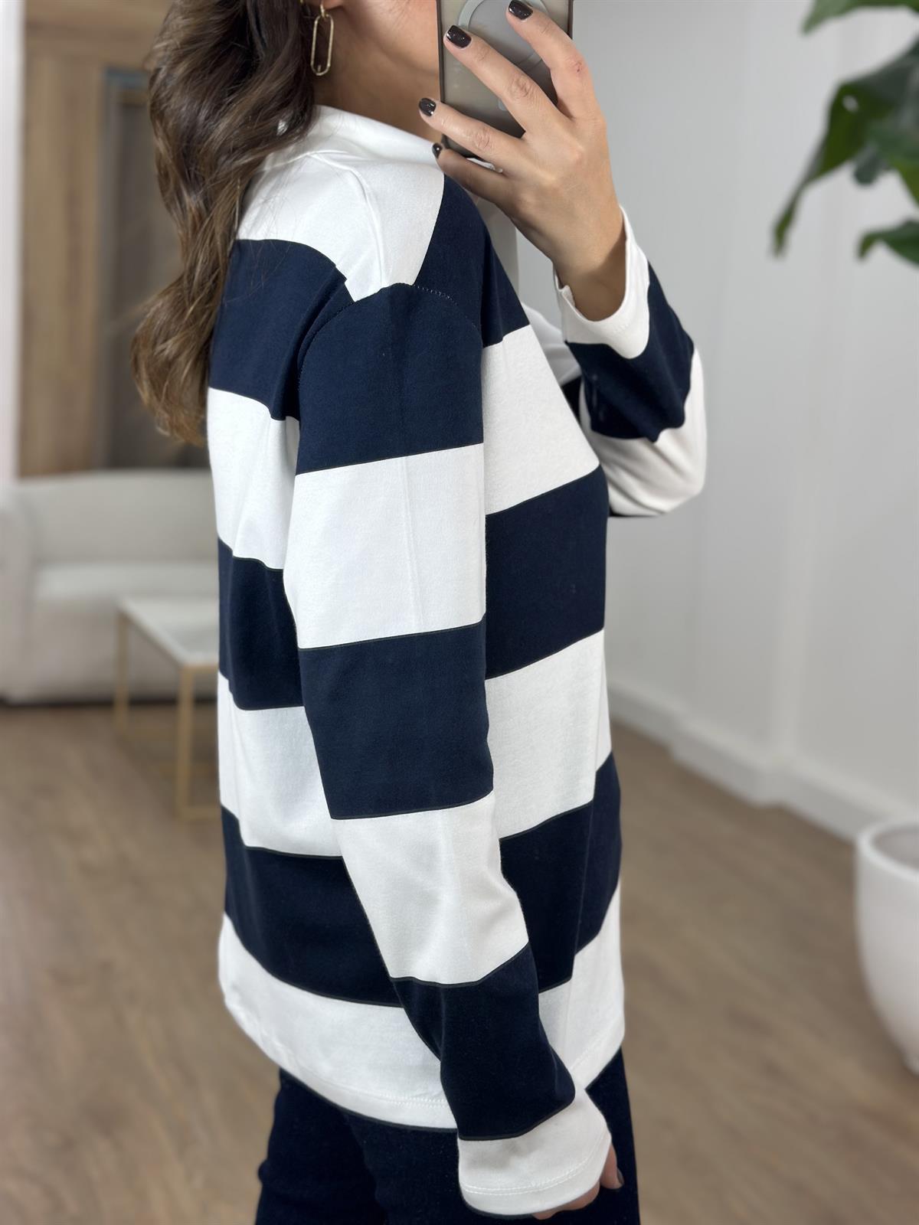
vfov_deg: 39.7
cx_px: 460
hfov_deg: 30.3
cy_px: 612
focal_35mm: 48
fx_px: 1699
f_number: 1.78
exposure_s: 1/151
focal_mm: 6.86
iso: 64
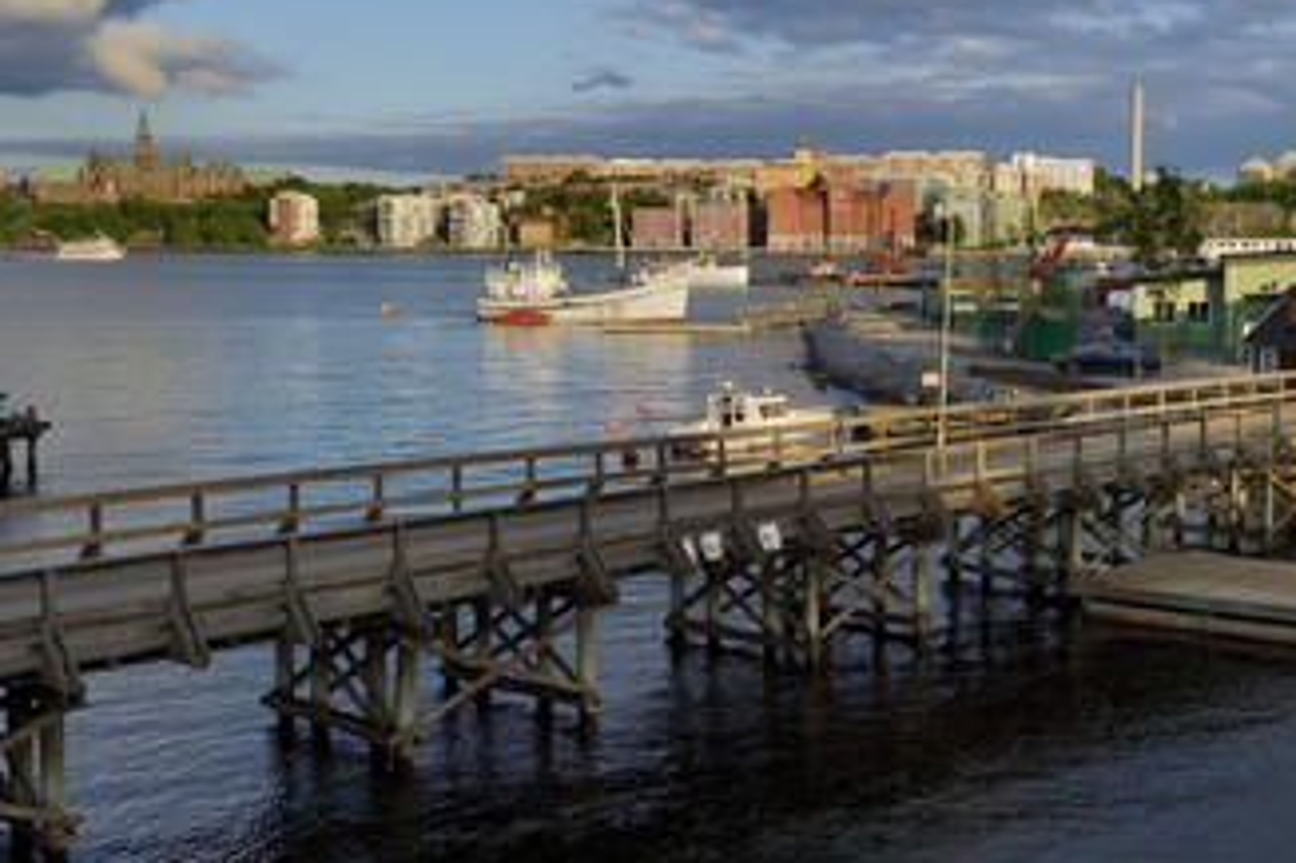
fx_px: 1763
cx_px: 771
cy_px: 342
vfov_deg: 27.4
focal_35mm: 49
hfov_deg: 40.2
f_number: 9
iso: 200
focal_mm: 38
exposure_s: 1/250
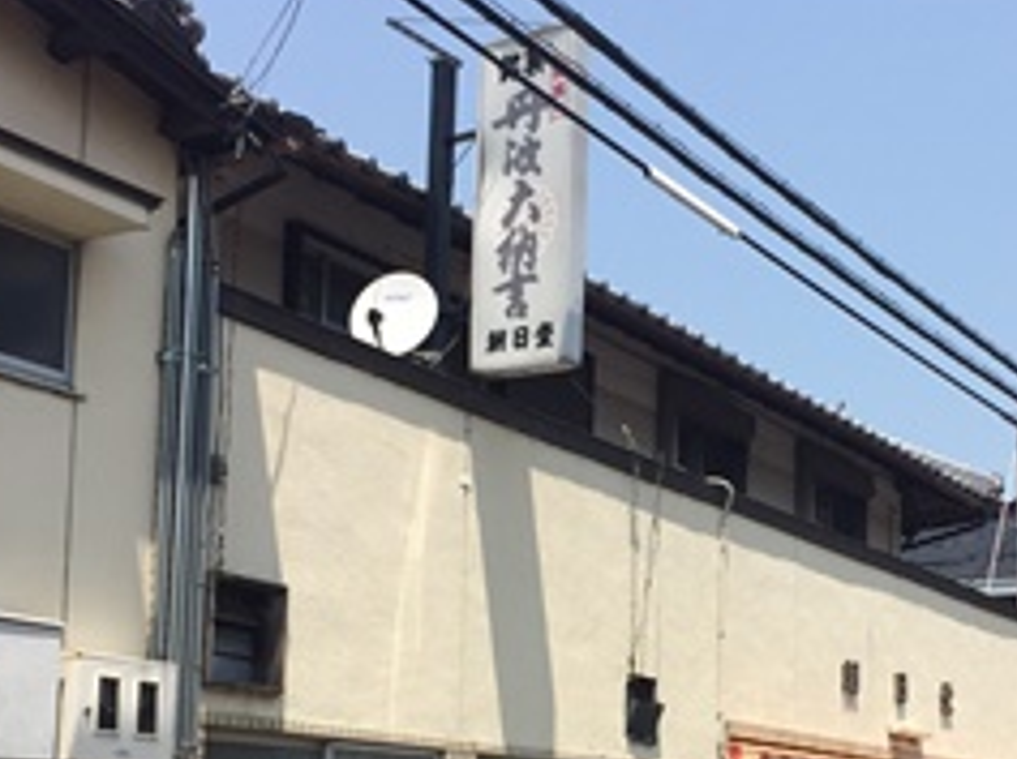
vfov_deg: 23.8
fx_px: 1760
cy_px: 654
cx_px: 712
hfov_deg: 31.9
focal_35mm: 60
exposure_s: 1/1799
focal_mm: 4.15
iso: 32
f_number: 2.2
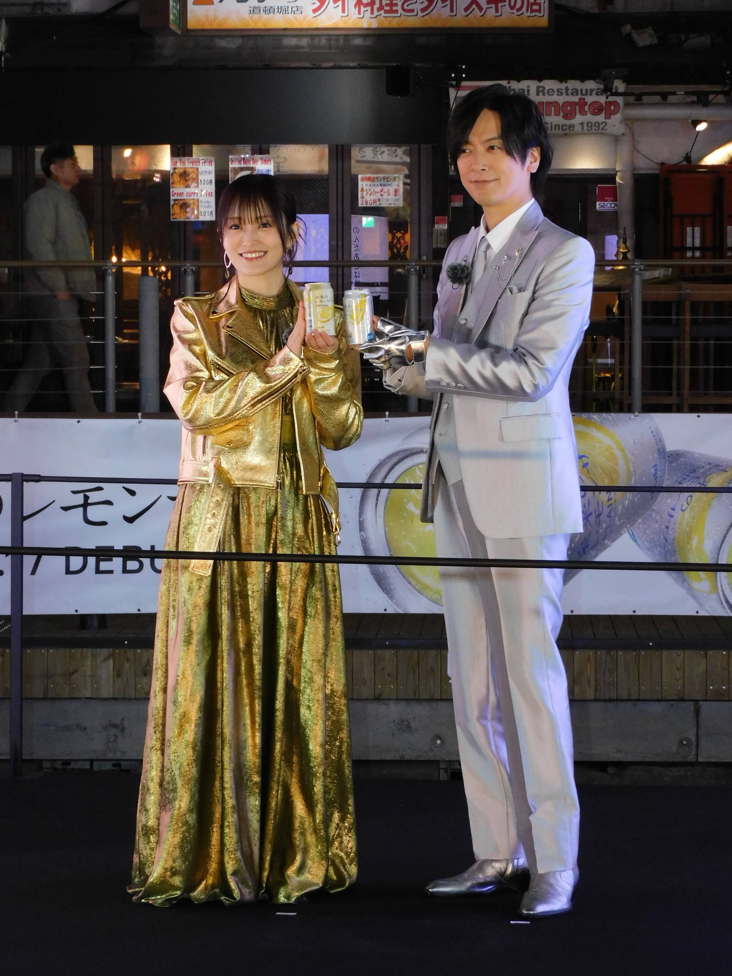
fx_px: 3242
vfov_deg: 17.1
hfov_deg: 12.9
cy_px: 488
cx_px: 366
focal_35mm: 115
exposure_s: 1/60
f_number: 5
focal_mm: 20.6
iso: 500
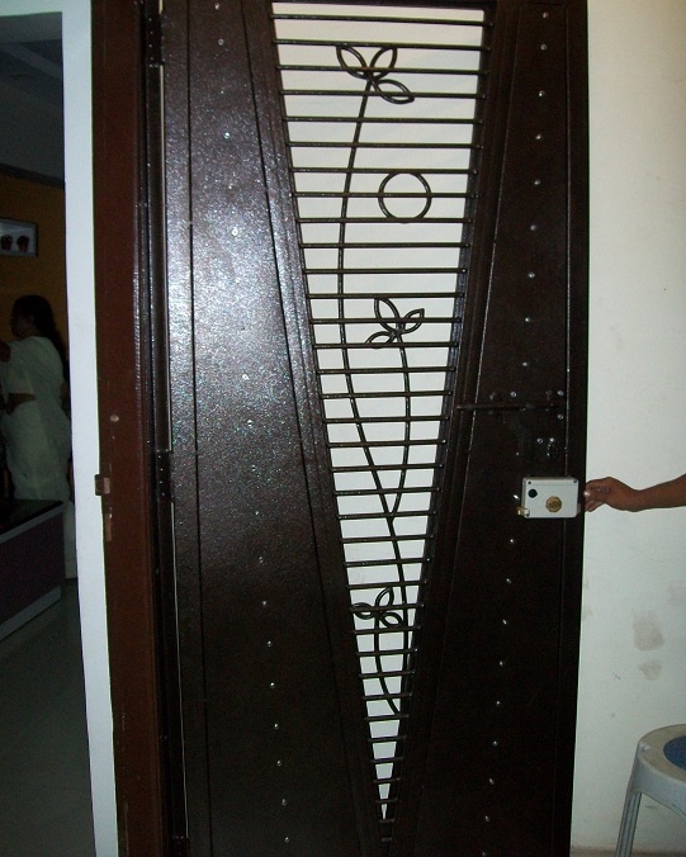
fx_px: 913
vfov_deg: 50.2
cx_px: 346
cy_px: 400
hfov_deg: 41.2
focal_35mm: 36
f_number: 2.7
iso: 160
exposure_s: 1/60
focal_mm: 6.1
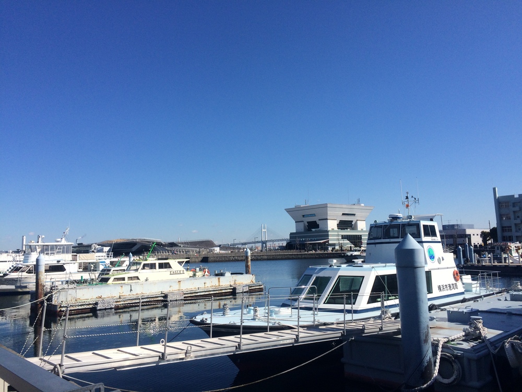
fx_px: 437
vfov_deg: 48.2
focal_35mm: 29
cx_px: 261
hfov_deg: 61.7
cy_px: 196
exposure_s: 1/3165
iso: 32
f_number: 2.2
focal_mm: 4.15
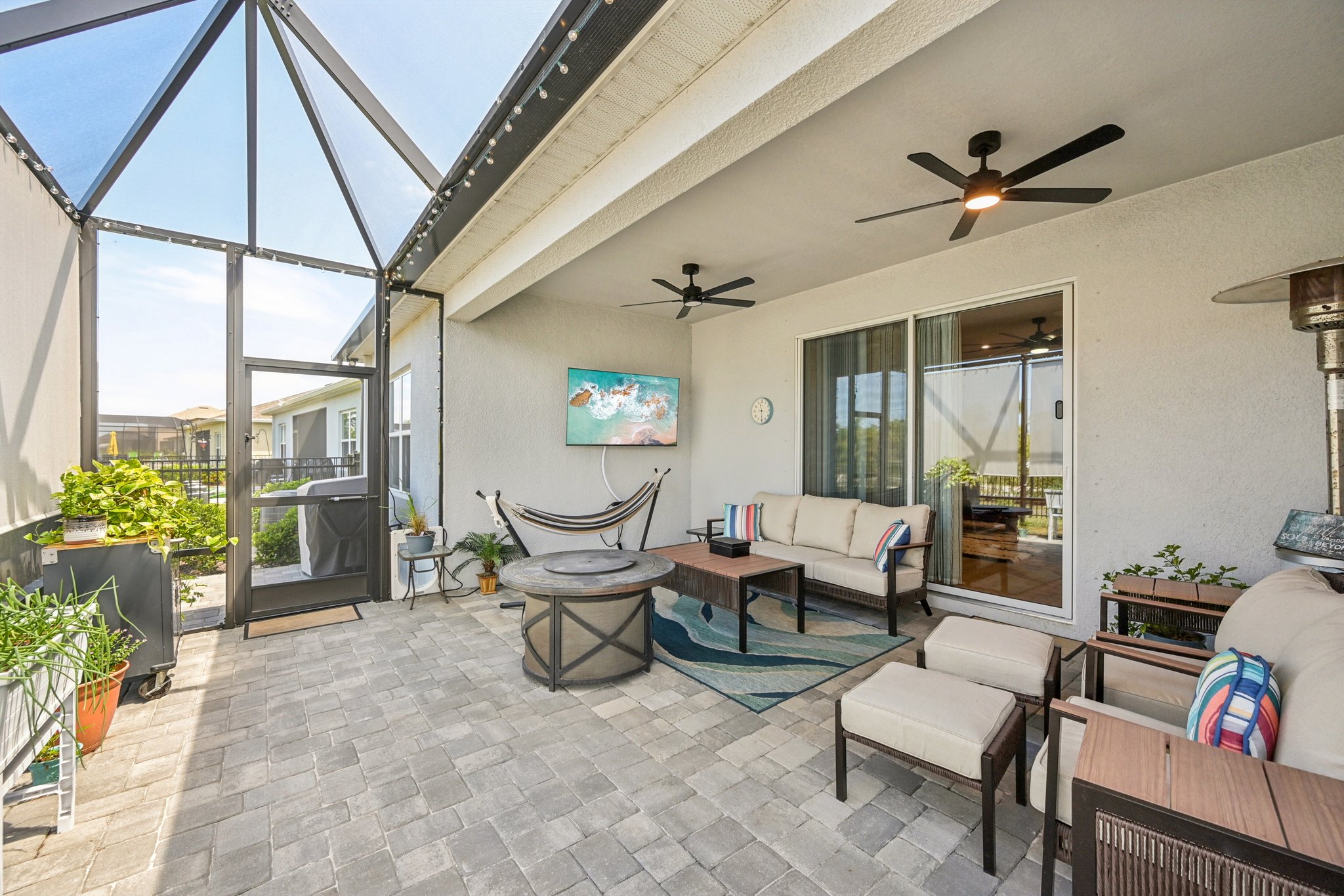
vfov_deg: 81.2
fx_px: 523
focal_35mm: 14
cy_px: 448
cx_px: 672
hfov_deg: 104.3
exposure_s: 1/80
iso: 400
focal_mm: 14
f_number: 8
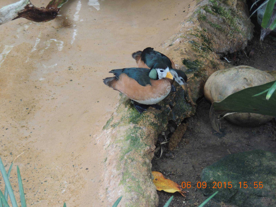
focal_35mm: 170
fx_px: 1355
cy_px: 104
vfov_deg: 8.7
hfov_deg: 11.6
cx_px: 138
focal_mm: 30.3
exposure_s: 1/30
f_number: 4.5
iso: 400
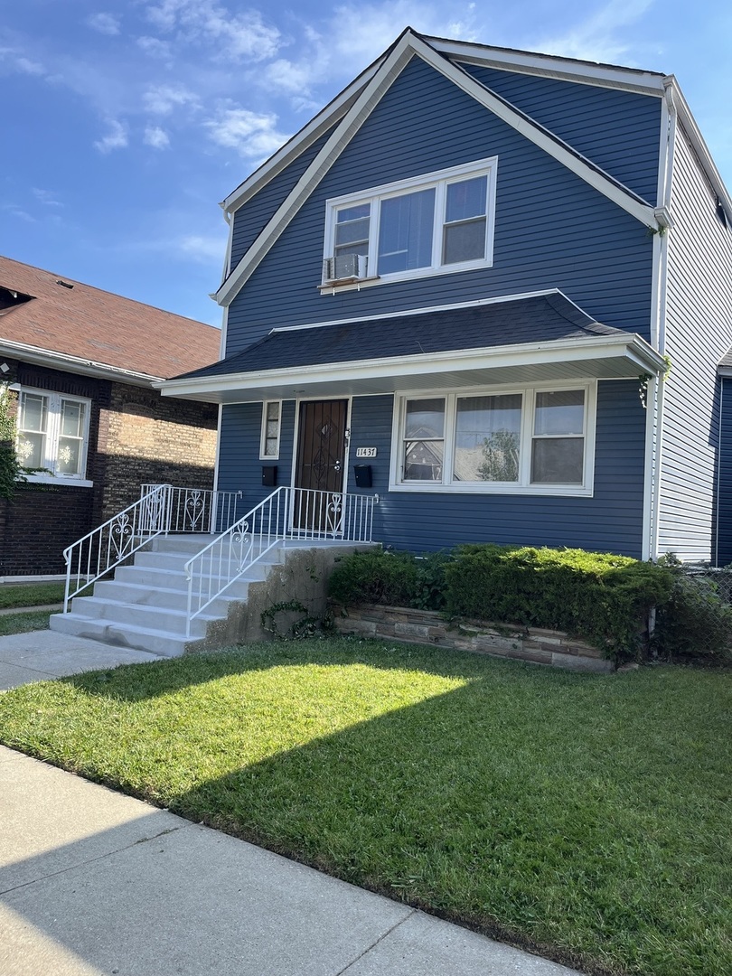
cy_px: 488
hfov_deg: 53.1
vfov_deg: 67.3
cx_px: 366
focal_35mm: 26
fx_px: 733
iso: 50
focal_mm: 5.1
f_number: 1.6
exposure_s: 1/1186
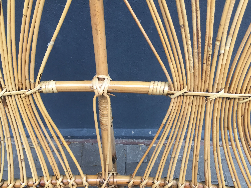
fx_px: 210
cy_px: 94
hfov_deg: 61.7
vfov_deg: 48.2
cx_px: 126
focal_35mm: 29
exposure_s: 1/33
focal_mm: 4.15
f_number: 2.2
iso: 50
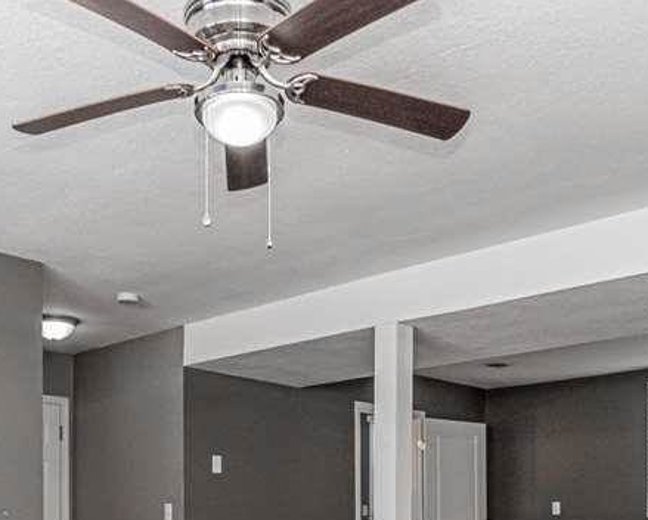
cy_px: 605
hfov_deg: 44.6
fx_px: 787
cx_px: 278
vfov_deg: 31.4
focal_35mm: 41
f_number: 10
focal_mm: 10
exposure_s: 1/60
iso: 1000
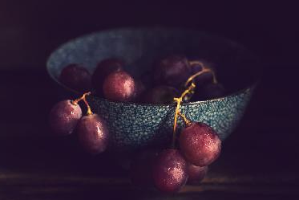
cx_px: 135
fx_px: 1504
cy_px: 106
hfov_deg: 11.4
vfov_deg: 7.6
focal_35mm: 181
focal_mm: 150
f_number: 4.5
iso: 250
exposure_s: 1/30
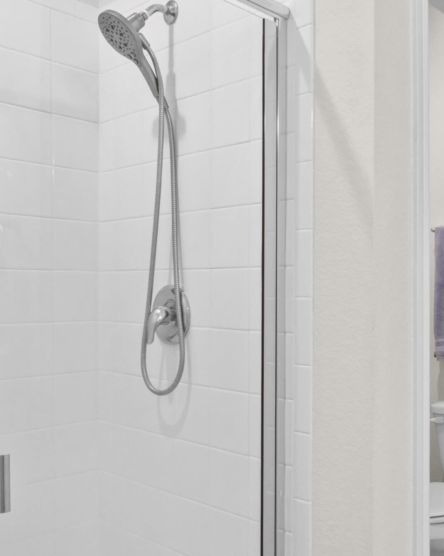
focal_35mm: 37
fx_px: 608
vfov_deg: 49.1
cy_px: 276
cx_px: 359
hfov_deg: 38.5
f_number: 16
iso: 3200
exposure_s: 1/2
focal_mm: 17.6
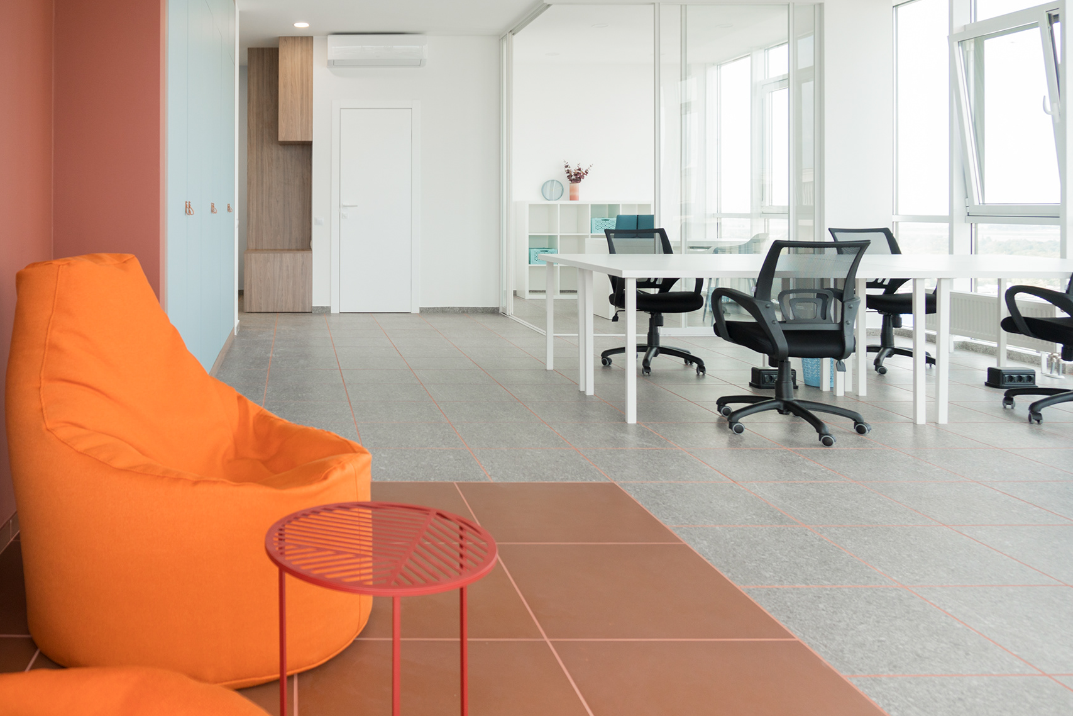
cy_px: 320
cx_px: 580
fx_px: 805
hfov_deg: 67.3
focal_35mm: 27
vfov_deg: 47.9
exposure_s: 1/100
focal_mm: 16
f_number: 3.5
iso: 200
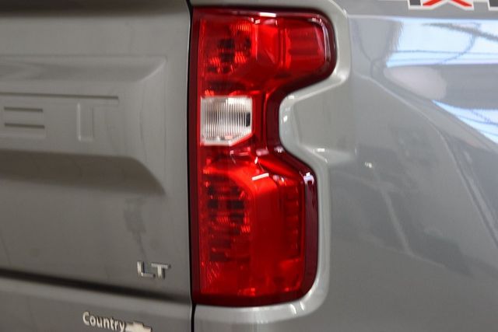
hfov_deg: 21.9
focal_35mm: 93
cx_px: 249
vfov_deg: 14.7
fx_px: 1287
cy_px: 166
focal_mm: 62
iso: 1400
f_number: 7.1
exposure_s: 1/30
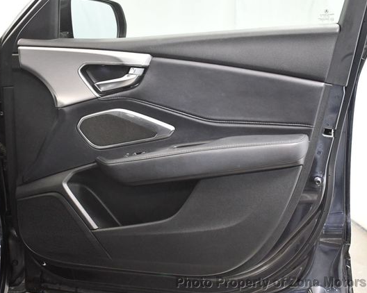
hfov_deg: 44.8
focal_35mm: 41
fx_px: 445
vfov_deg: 36.5
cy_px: 147
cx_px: 168
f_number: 3.5
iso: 3600
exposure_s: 1/60
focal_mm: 18
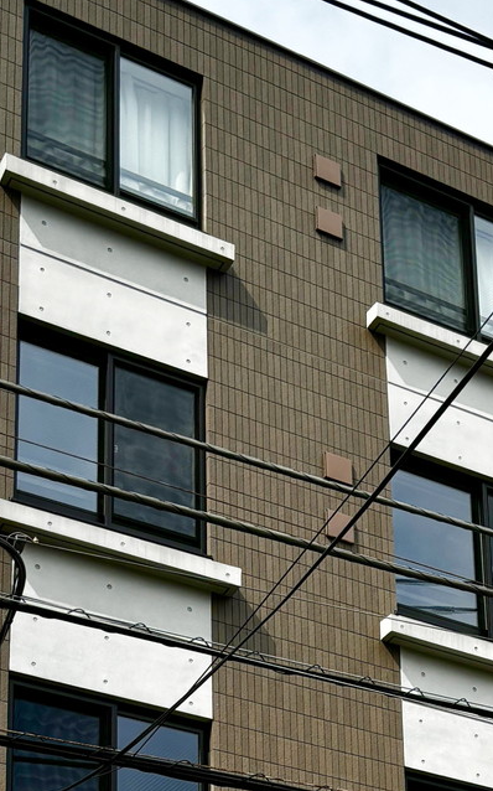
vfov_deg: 22.2
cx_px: 478
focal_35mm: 83
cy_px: 1043
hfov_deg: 15.5
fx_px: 1787
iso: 50
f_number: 1.6
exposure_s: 1/2639
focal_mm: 5.96
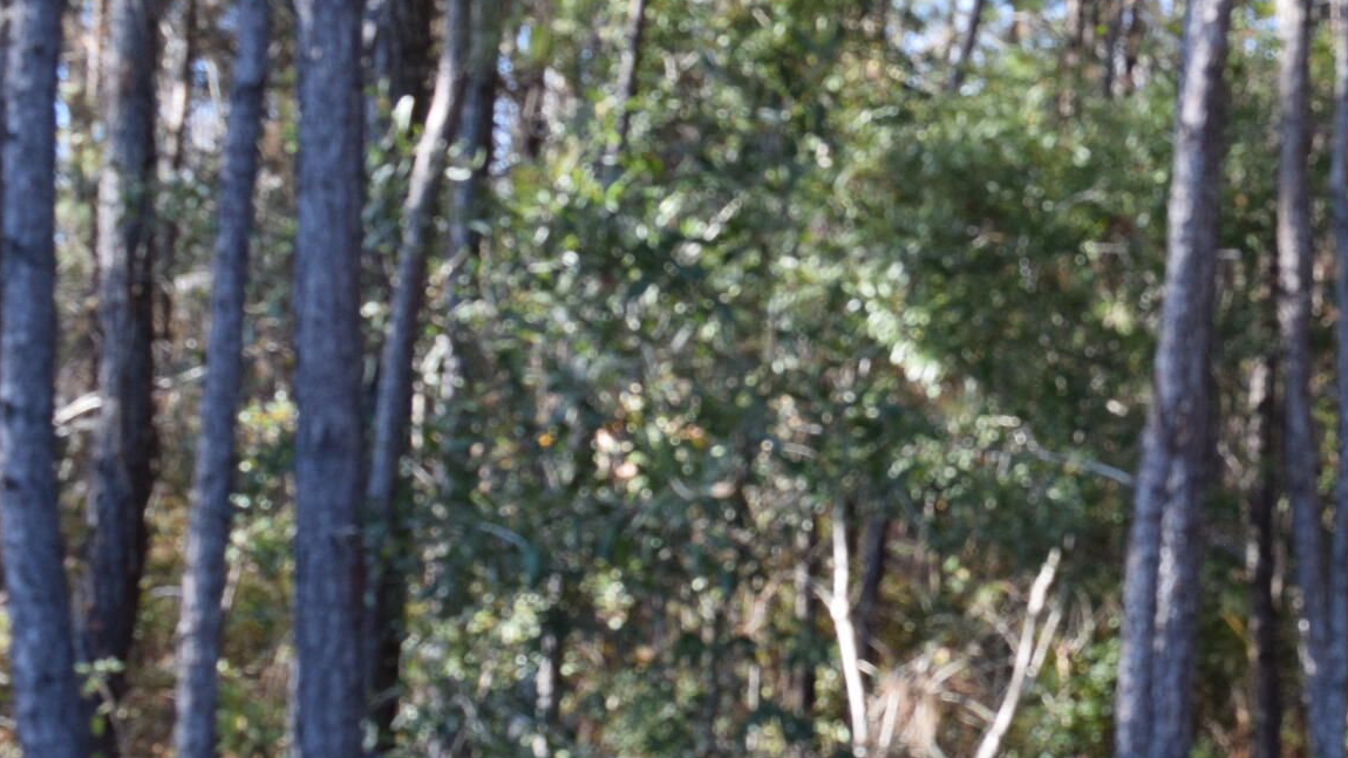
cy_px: 405
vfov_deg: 14.7
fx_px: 2931
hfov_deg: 24.1
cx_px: 1500
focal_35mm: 82
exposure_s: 1/160
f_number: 6.3
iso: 400
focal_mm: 20
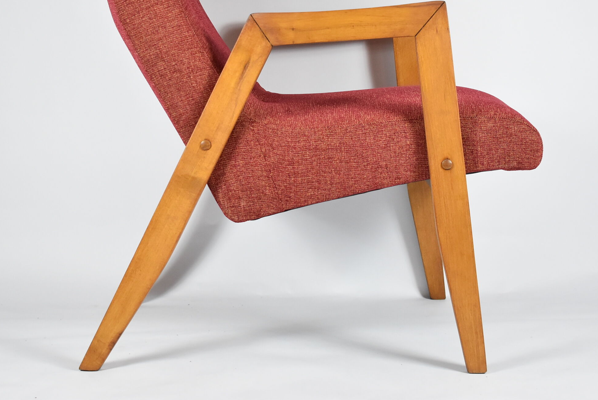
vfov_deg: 17.4
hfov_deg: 26.0
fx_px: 1297
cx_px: 265
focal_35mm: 78
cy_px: 95
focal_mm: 34
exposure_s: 1/125
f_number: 4.5
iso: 1250
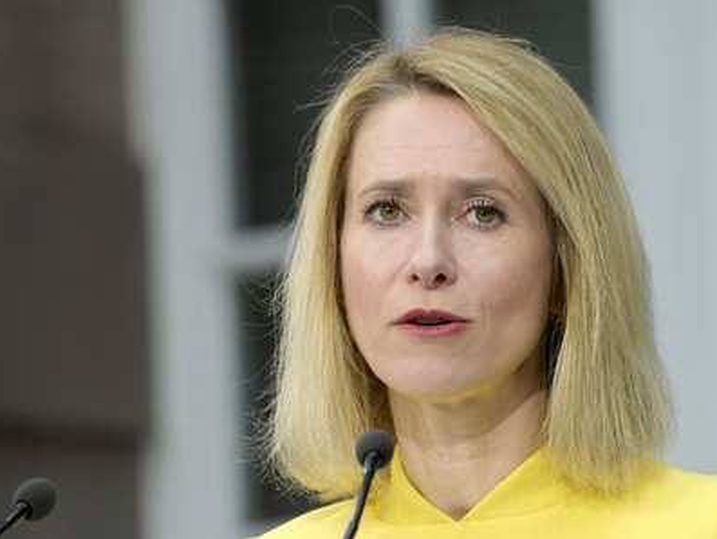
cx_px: 396
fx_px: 10857
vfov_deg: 2.8
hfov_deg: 3.8
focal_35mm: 524
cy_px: 270
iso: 5000
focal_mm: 480
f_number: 9
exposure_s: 1/500
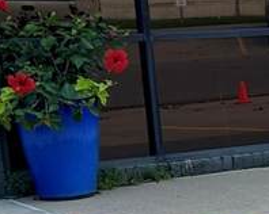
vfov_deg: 9.3
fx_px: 1304
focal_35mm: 164
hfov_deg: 9.9
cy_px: 233
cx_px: 709
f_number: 1.5
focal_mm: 5.7
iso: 50
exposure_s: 1/567
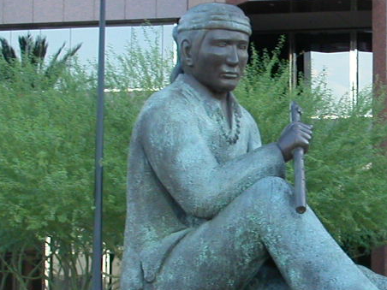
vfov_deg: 10.2
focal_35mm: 145
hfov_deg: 13.5
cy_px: 238
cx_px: 349
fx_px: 1621
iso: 100
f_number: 3.5
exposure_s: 1/92
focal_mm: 9.7
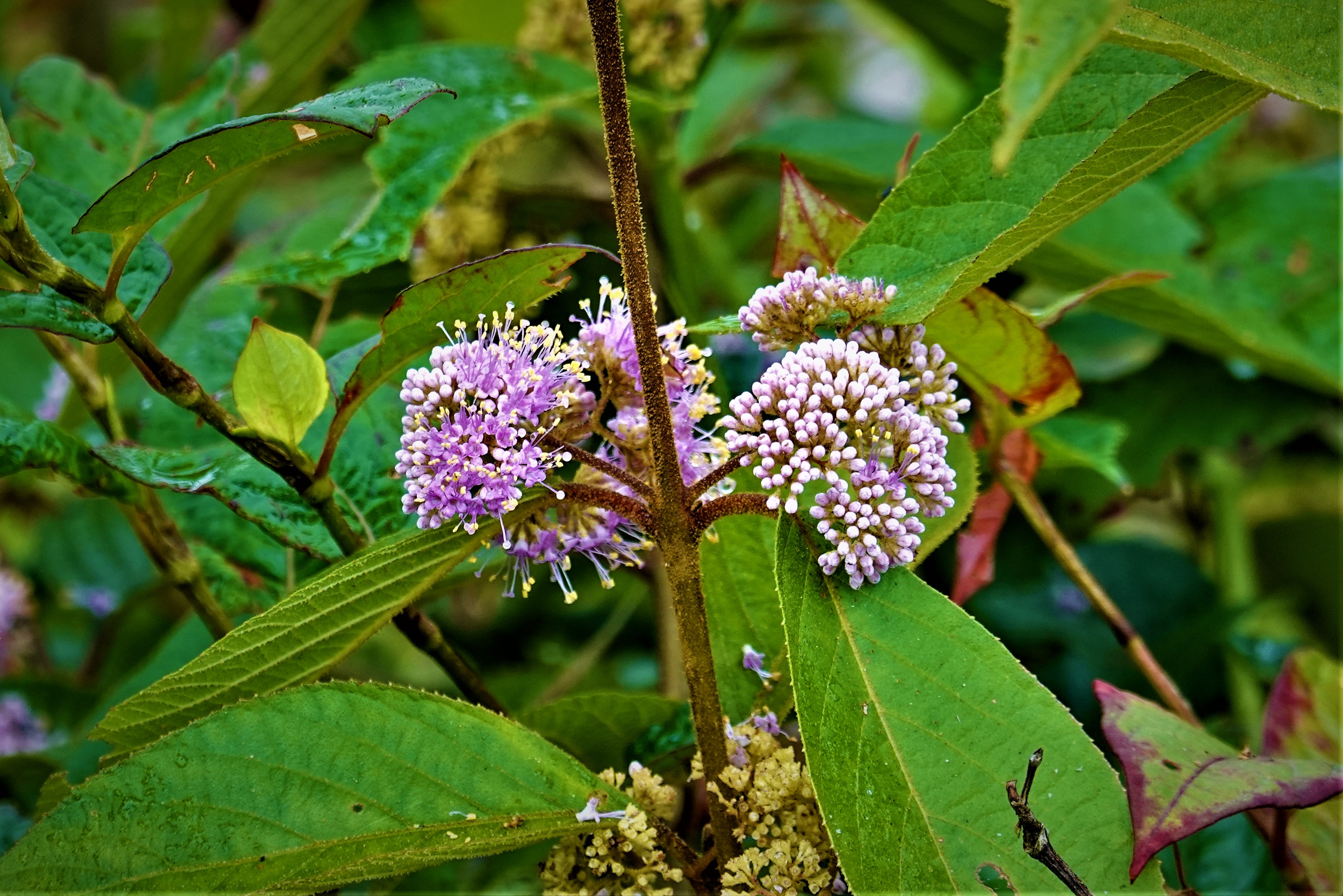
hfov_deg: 10.3
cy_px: 448
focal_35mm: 200
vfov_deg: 6.9
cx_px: 672
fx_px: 7461
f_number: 4.5
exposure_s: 1/200
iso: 400
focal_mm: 72
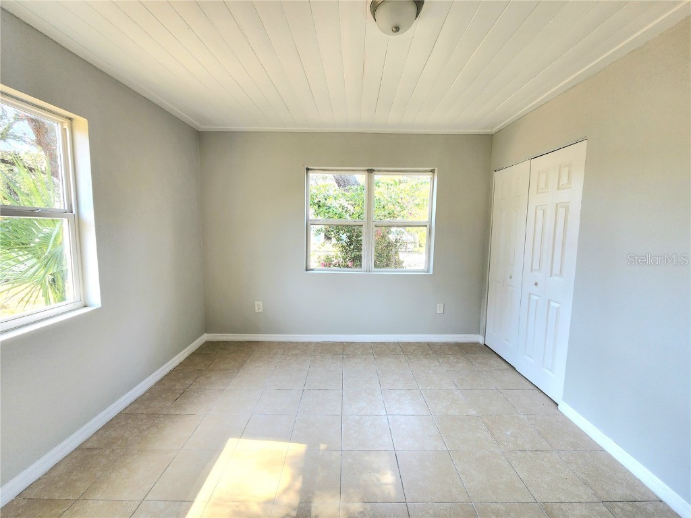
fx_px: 260
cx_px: 346
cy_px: 259
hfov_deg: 106.2
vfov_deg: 89.9
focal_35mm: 13
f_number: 2.2
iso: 80
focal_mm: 2.2
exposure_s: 1/120
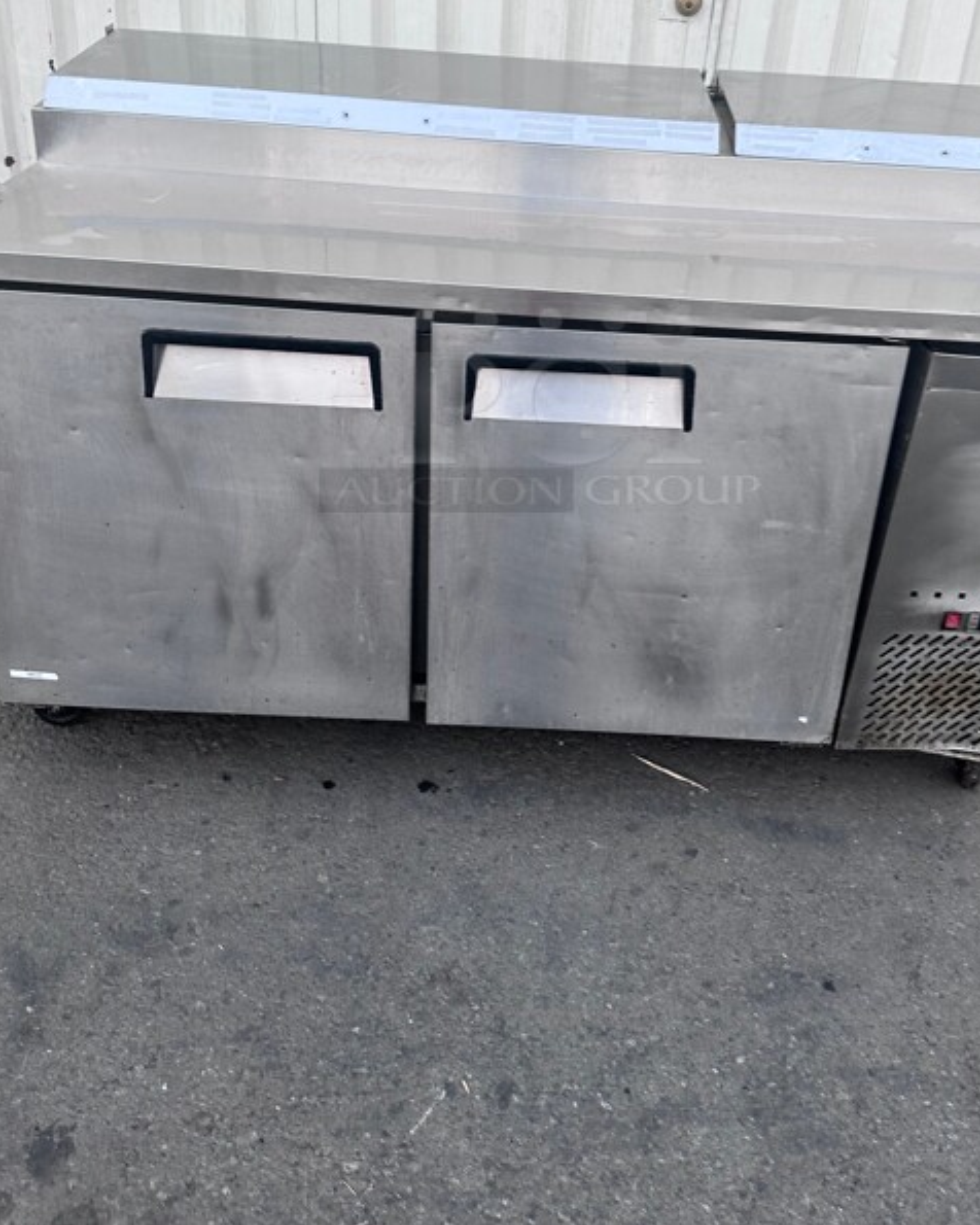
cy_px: 405
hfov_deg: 45.7
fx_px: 1160
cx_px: 550
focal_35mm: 32
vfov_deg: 54.5
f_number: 1.78
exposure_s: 1/121
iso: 100
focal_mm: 6.86
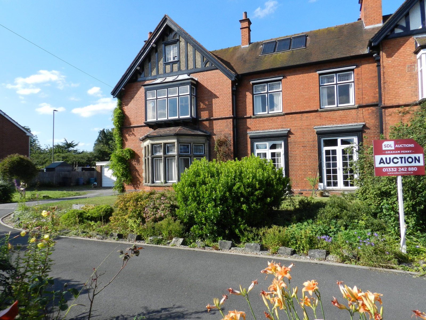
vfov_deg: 58.9
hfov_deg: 73.9
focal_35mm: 23
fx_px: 283
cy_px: 160
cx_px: 213
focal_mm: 4
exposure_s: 1/800
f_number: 4
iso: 160
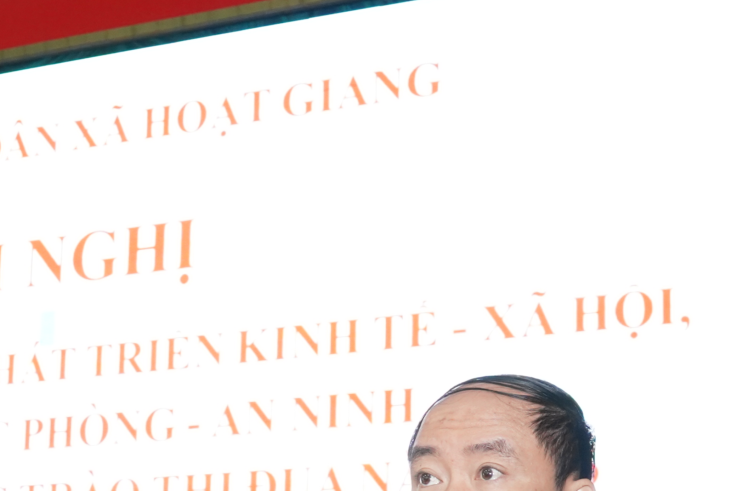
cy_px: 443
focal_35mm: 87
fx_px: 1781
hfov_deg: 23.1
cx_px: 166
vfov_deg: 15.5
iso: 3200
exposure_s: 1/100
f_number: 5.6
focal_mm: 31
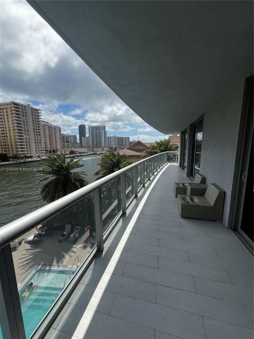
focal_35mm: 13
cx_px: 127
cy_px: 170
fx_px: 127
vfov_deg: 106.2
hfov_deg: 89.9
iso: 32
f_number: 1.8
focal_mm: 1.57
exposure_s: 1/2538
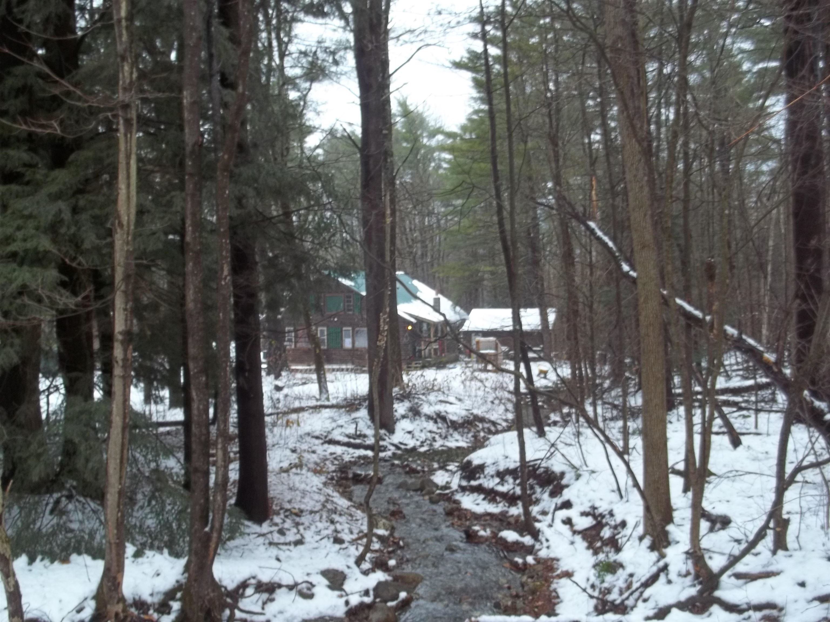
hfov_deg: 55.4
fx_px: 791
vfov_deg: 42.9
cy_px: 311
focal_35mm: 33
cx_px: 415
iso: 64
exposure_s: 1/50
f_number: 3.3
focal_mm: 5.9
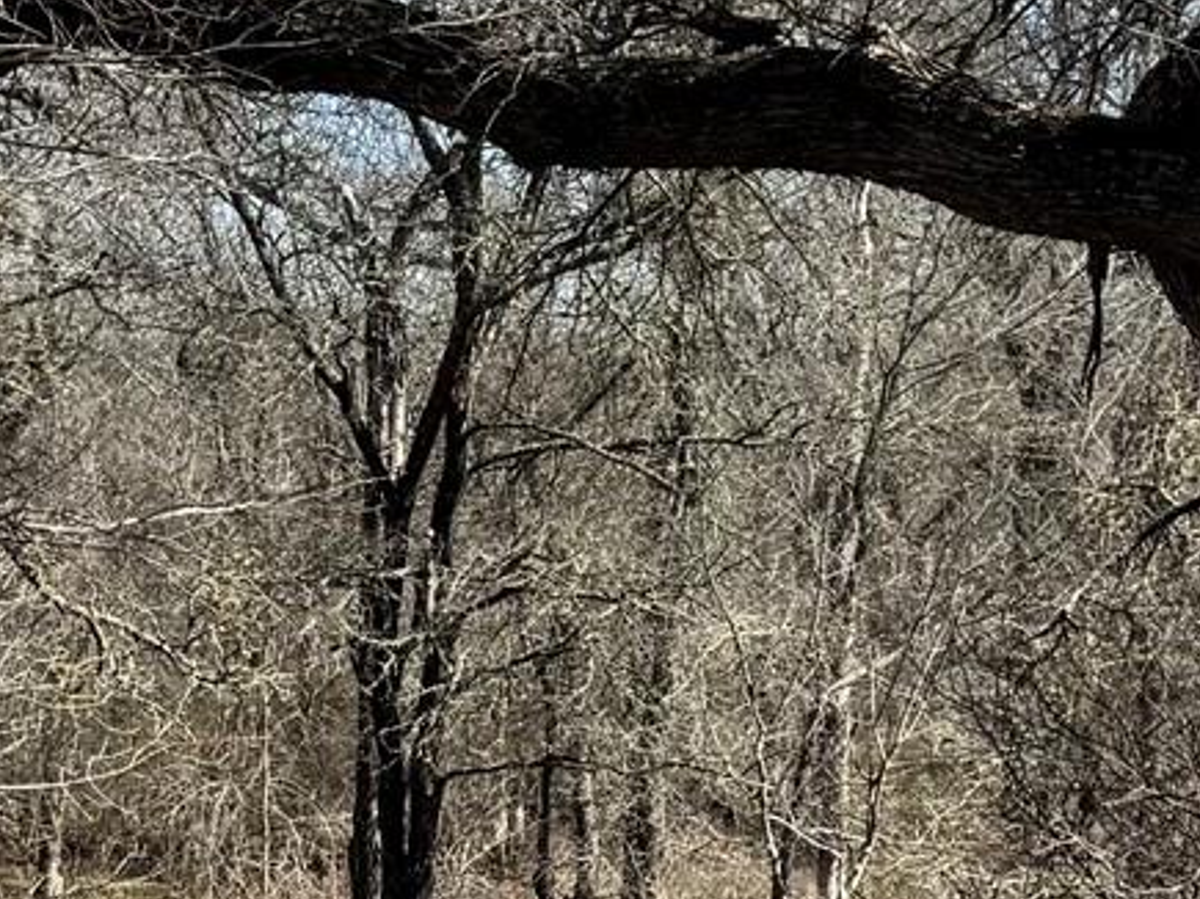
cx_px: 408
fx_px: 3916
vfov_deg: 12.8
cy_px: 1075
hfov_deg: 17.4
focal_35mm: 113
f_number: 1.78
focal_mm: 6.76
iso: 80
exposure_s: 1/2833
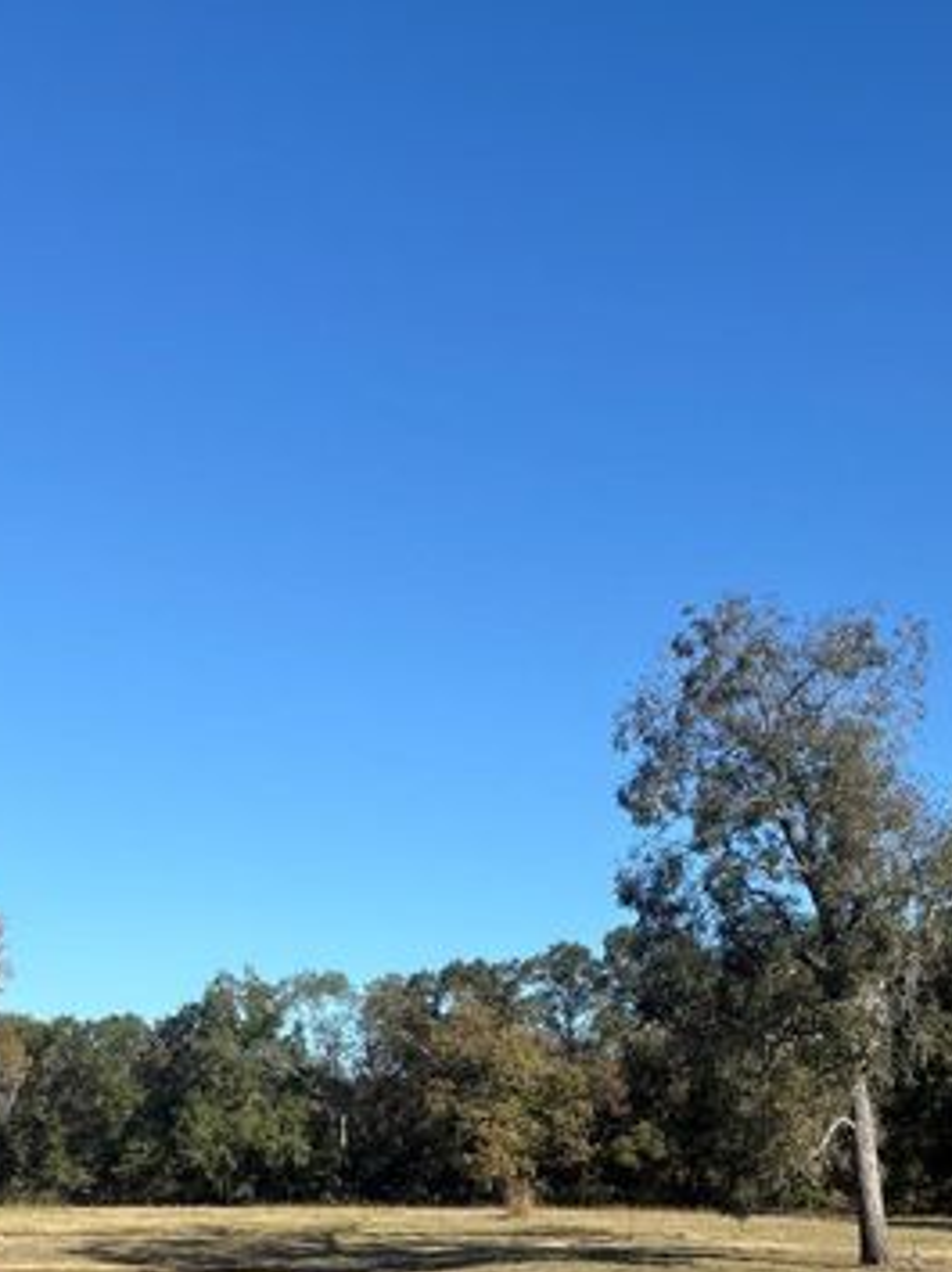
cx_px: 614
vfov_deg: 36.8
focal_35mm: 49
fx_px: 1799
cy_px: 1109
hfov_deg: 29.5
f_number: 1.6
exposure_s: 1/2141
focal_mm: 5.96
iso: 50
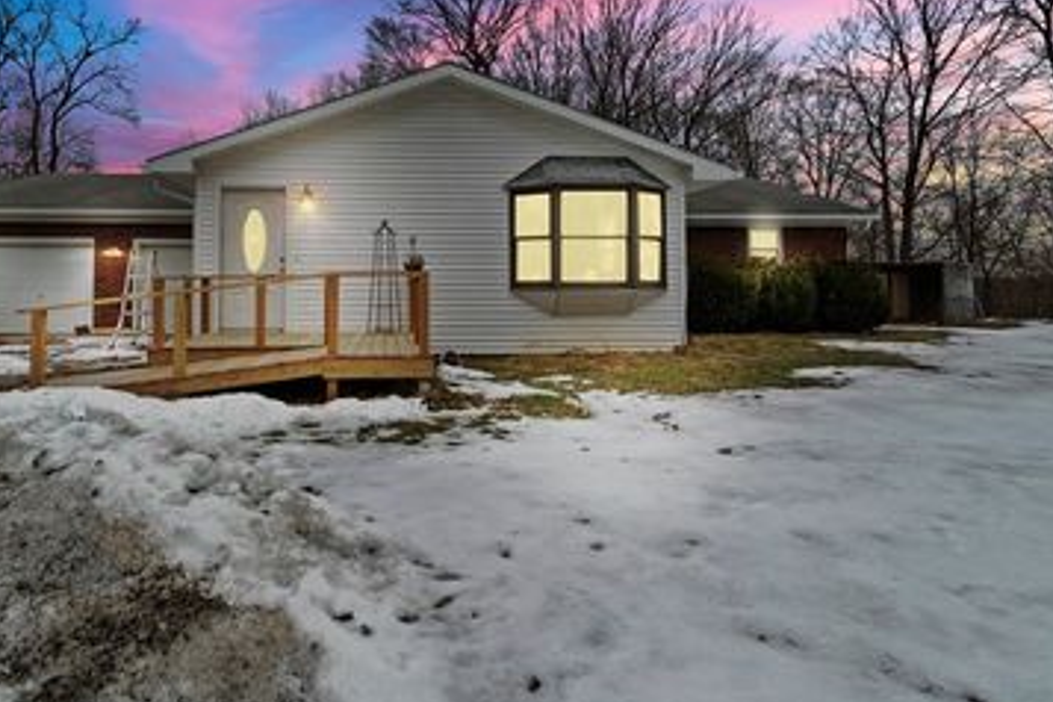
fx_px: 614
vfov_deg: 58.8
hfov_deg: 80.4
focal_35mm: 21
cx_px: 431
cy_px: 270
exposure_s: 1/200
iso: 400
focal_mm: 10
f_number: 9
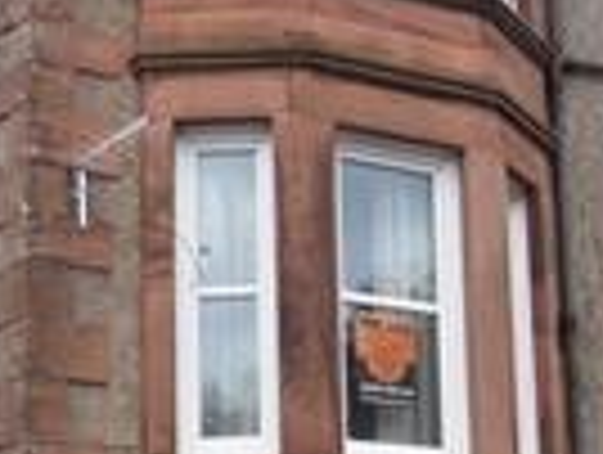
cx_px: 392
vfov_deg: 14.7
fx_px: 1745
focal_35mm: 100
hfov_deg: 19.6
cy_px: 418
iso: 100
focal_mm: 5.4
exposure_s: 1/400
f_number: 3.1
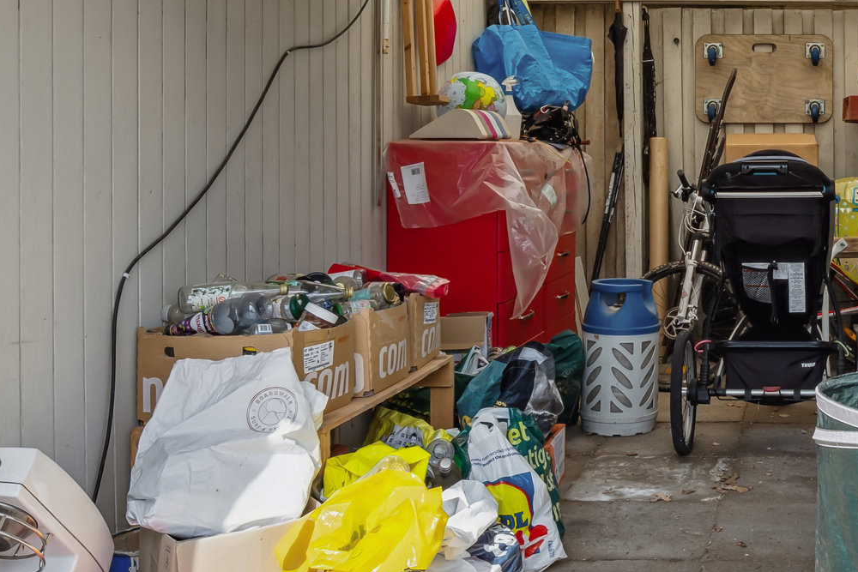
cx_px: 784
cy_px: 135
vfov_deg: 27.6
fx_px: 1144
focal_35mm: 48
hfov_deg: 38.1
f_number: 9
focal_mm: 16
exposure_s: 1/200
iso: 160
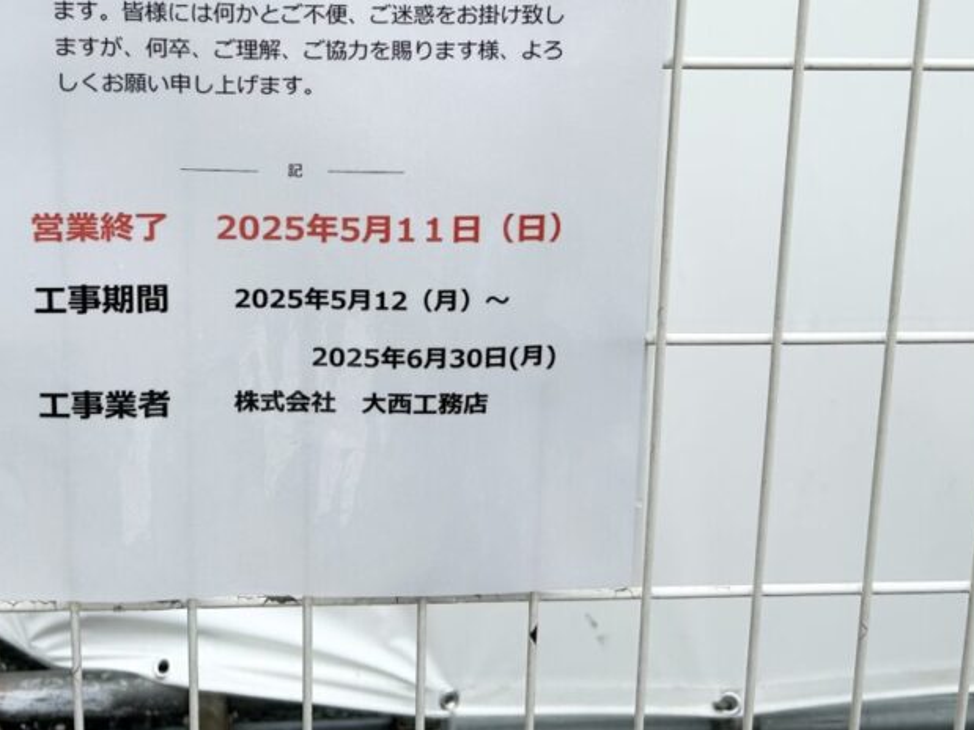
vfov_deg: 32.6
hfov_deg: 43.5
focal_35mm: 43
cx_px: 365
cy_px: 138
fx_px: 1210
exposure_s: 1/3968
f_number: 1.5
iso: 50
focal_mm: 5.7
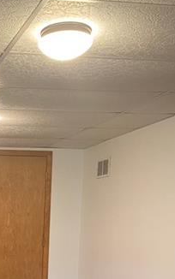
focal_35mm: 65
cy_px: 275
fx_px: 496
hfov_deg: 18.5
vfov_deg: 29.6
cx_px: -59
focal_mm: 4.25
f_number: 1.8
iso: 320
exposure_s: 1/60
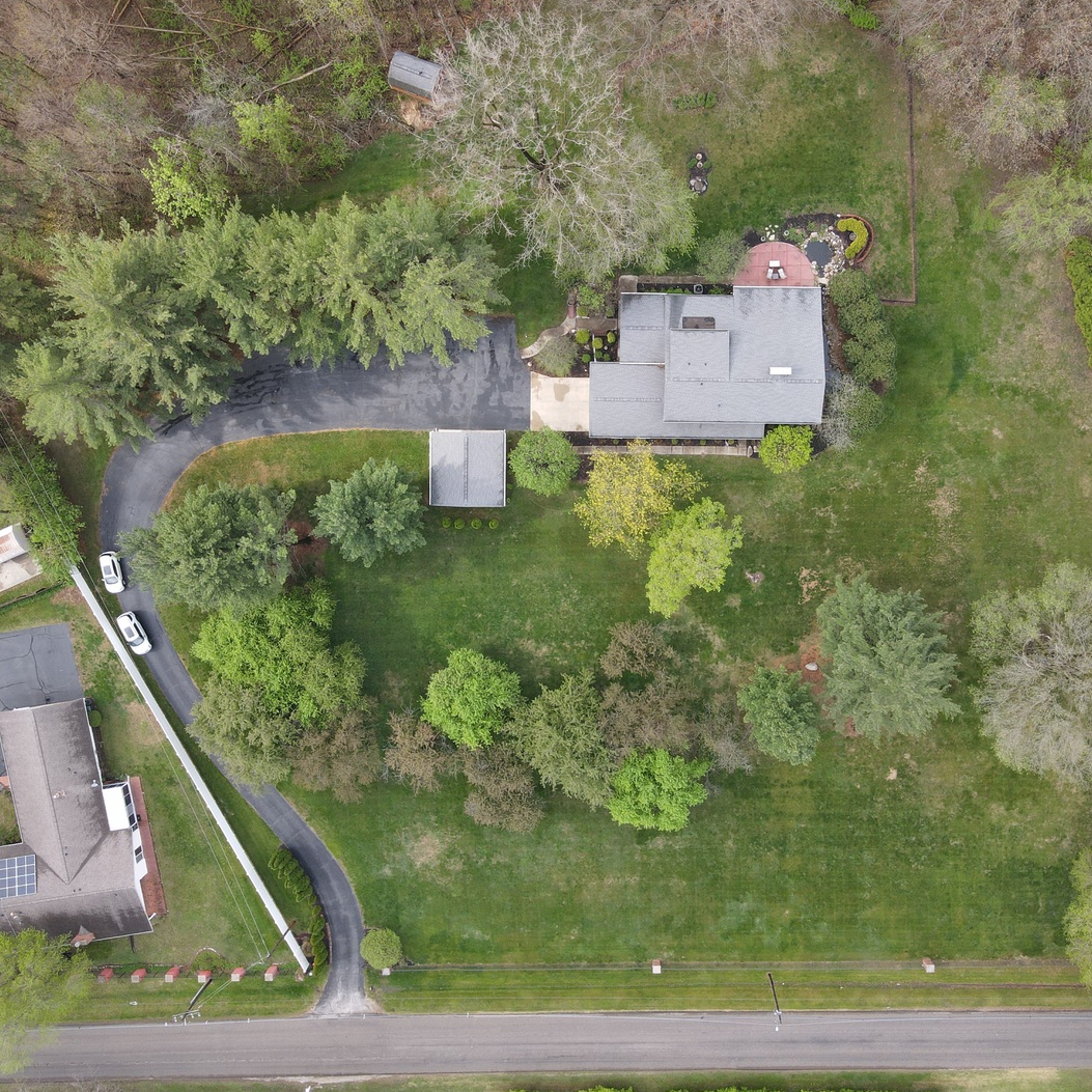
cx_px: 614
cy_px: 559
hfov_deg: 55.5
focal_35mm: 29
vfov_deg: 55.6
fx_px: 1035
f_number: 2.8
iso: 100
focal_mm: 4.5
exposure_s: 1/60.2
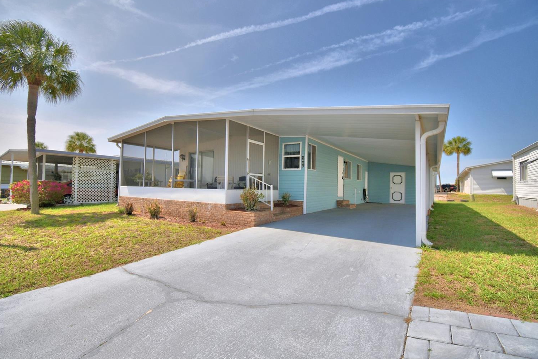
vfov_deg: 73.7
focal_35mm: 16
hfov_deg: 96.7
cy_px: 181
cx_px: 256
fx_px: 239
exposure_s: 1/1600
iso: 100
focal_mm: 10
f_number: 4.5
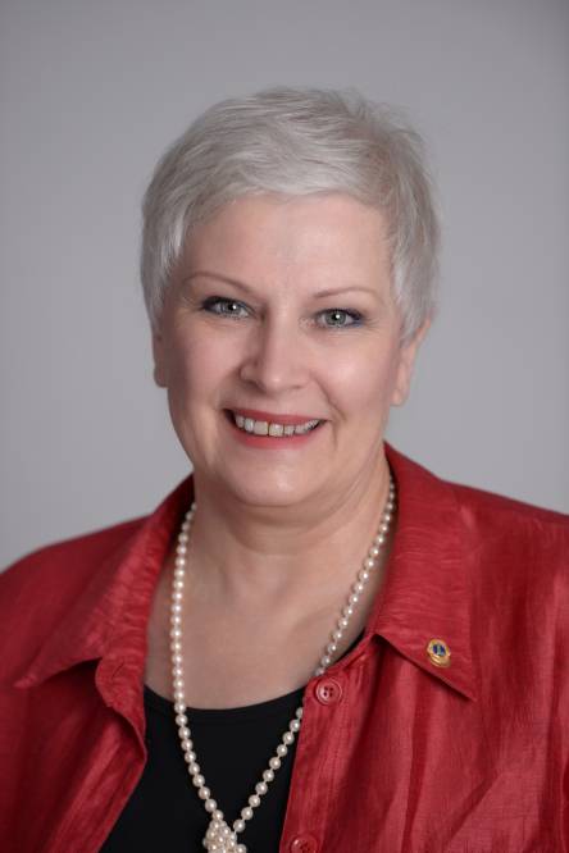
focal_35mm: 175
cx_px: 284
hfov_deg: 7.8
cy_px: 426
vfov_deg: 11.7
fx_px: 4149
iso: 200
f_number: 3.2
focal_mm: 175
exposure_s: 1/125
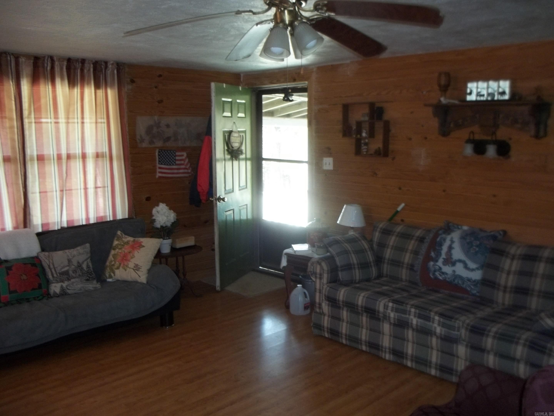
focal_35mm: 33
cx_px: 277
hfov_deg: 55.4
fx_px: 528
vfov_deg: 42.9
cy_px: 208
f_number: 3.3
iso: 160
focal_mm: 5.9
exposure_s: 1/30
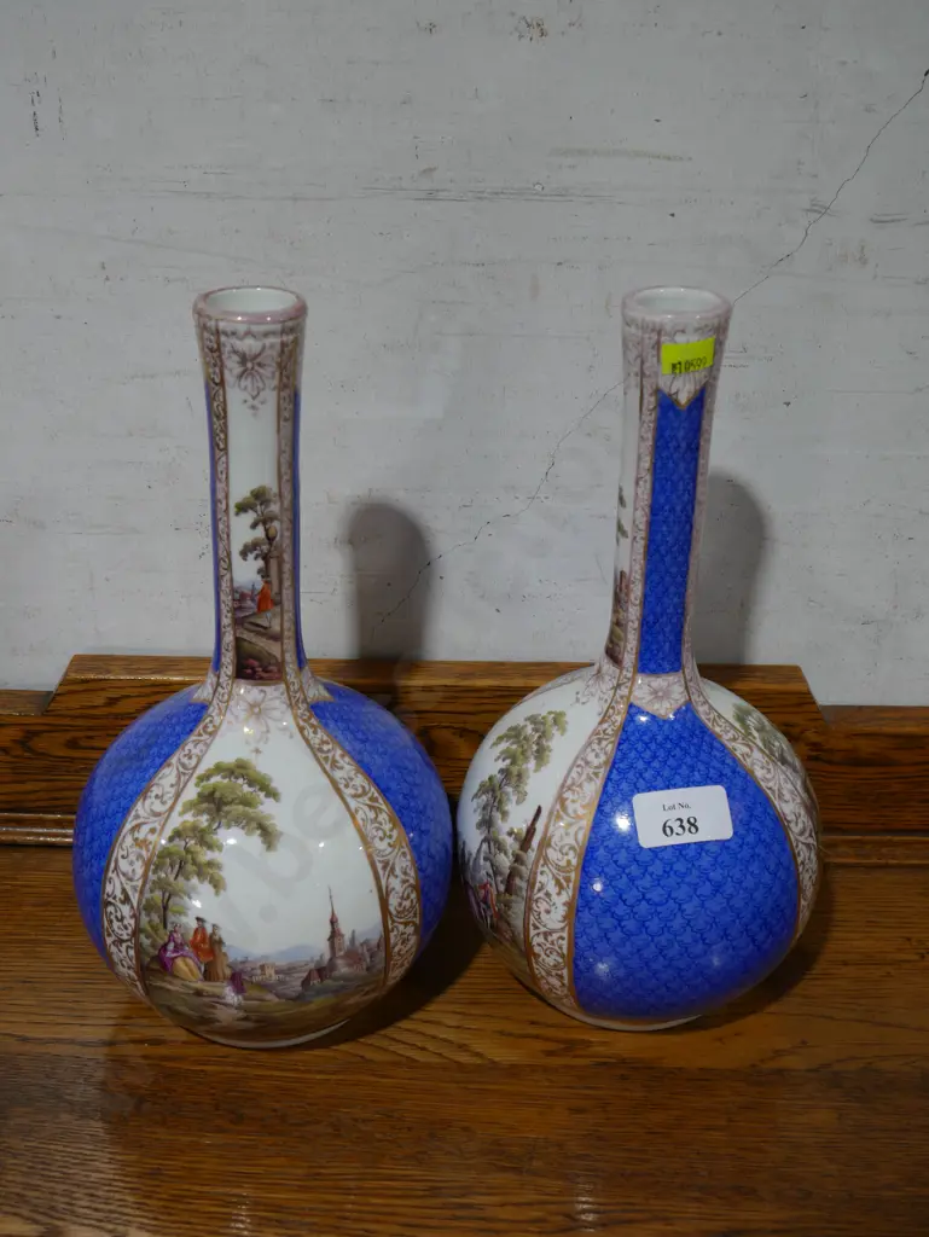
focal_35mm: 42
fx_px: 1502
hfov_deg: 34.4
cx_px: 464
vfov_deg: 44.8
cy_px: 618
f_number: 5
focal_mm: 21
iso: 250
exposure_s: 1/60
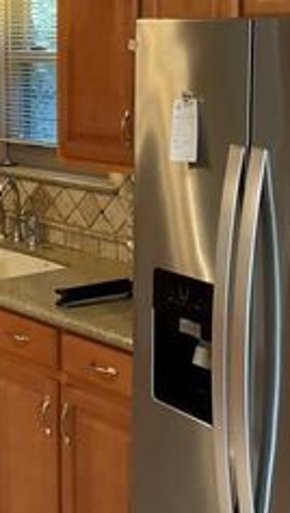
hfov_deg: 15.2
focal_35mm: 79
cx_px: 35
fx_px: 1076
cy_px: 135
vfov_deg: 26.5
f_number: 1.8
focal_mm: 3
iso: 160
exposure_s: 1/60
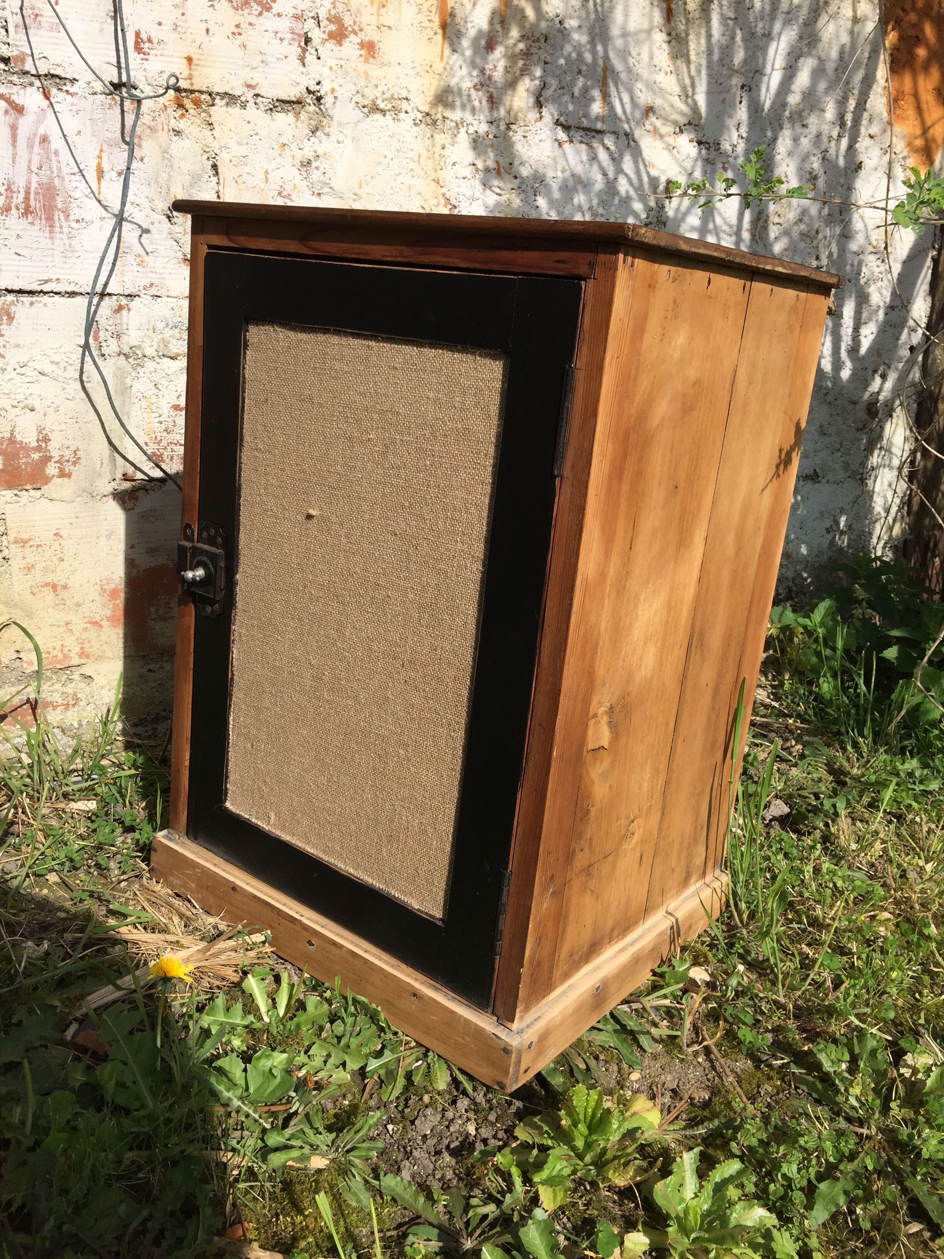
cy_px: 630
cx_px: 472
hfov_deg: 48.2
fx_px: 1054
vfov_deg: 61.7
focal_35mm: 29
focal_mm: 4.15
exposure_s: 1/2475
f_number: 2.2
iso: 32
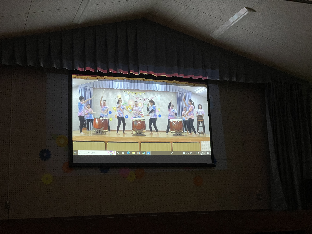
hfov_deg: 36.8
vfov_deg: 28.0
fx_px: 469
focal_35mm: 52
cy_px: 117
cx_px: 156
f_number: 2
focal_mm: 6
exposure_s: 1/60
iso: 500
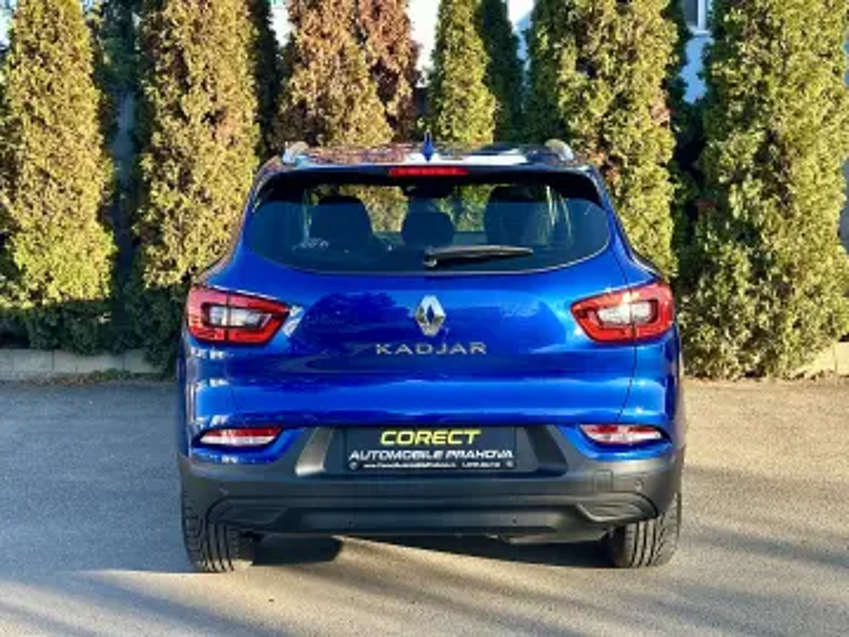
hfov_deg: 39.7
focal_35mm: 48
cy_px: 318
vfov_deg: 30.3
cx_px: 424
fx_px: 1177
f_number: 1.78
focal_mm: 6.86
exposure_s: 1/273
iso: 64
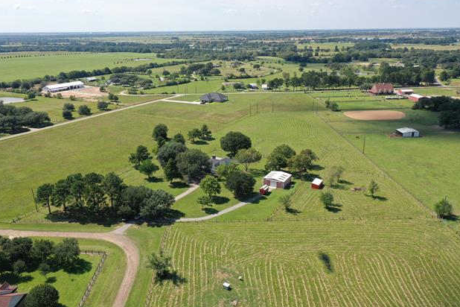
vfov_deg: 45.0
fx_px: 371
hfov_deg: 63.6
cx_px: 223
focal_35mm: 29
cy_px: 151
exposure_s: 1/400
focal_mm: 10.26
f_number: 5.6
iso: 100
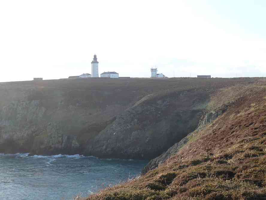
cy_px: 100
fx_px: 423
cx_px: 133
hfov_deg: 34.9
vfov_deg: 26.6
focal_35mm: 55
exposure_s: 1/400
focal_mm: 6
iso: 100
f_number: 2.9
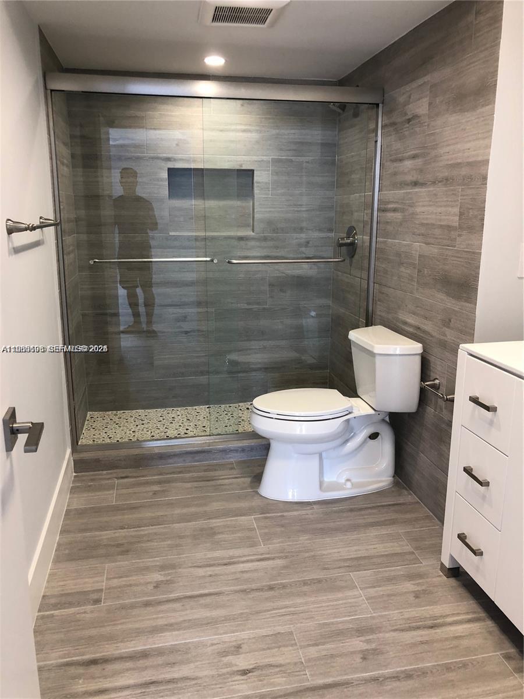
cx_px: 262
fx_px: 565
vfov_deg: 63.4
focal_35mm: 28
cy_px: 350
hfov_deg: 49.7
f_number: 1.8
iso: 32
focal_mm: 3.99
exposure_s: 1/30
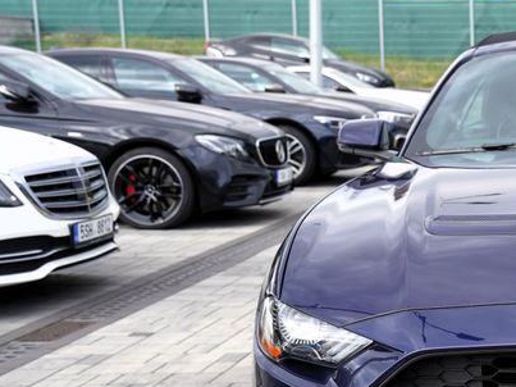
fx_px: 1237
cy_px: 304
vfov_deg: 17.6
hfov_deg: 21.5
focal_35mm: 83
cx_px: 653
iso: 100
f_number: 5
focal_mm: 34
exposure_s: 1/125
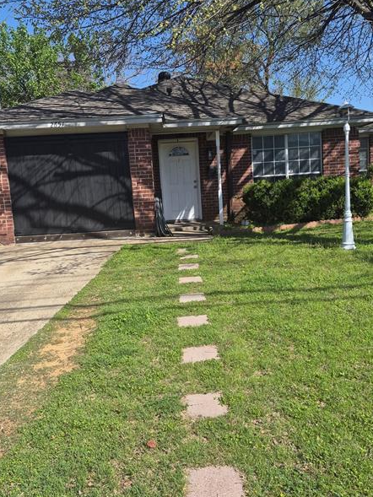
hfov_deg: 46.8
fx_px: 431
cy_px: 247
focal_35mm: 30
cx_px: 186
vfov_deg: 60.0
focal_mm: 5.4
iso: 80
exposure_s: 1/4880
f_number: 1.8
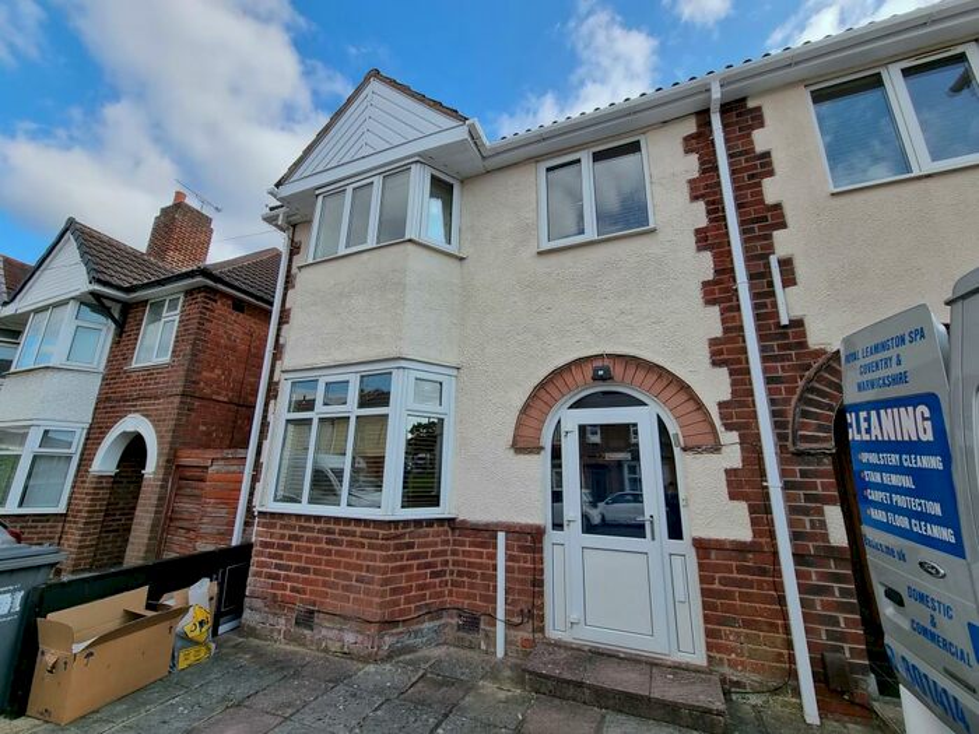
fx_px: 368
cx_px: 490
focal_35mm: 13
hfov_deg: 106.2
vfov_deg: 89.9
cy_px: 367
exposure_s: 1/1048
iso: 50
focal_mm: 2.2
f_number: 2.2
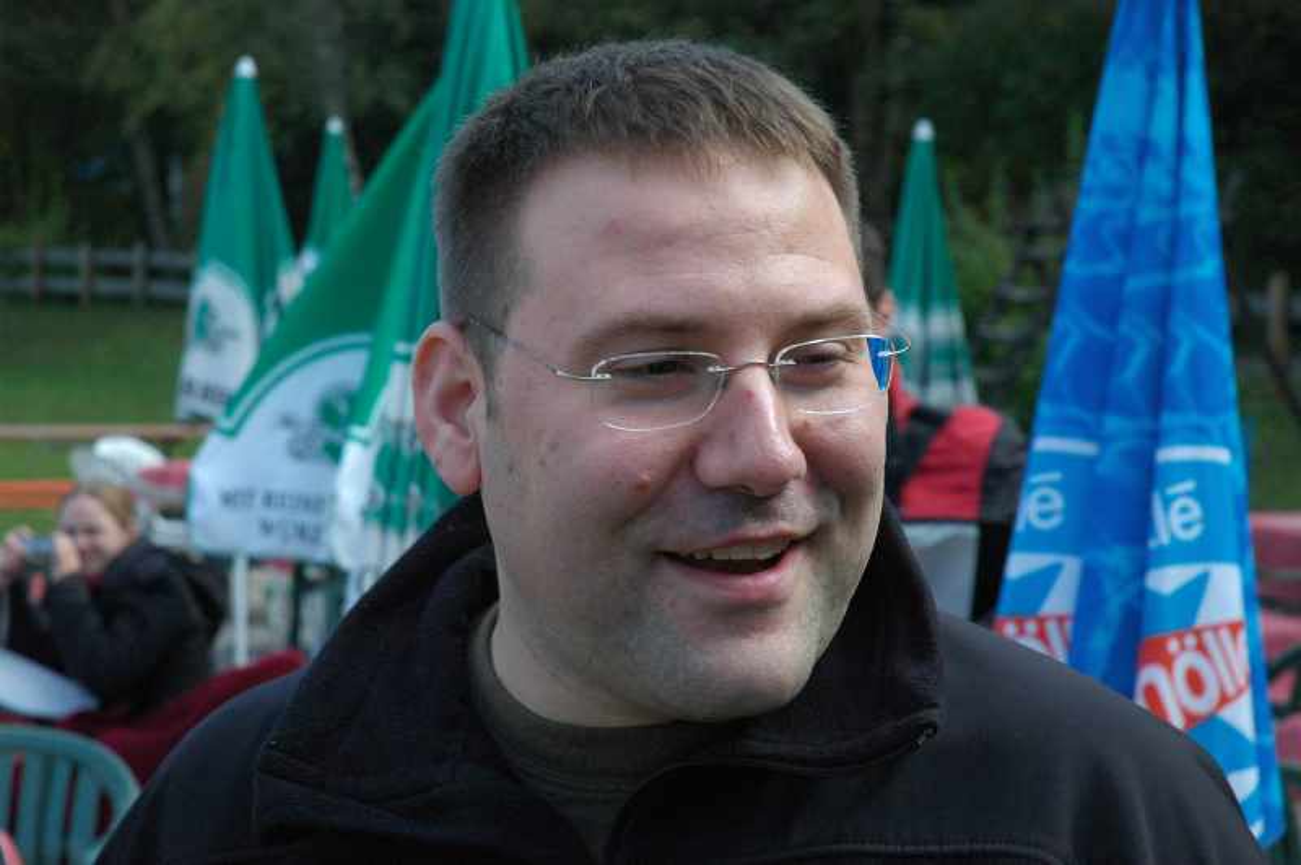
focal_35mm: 105
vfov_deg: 13.0
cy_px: 432
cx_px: 650
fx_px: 3791
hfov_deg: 19.5
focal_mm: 70
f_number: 10
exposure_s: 1/250
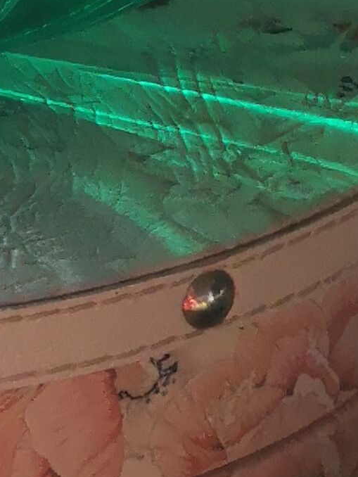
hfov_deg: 9.1
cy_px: -223
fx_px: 2177
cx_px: -242
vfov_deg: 12.0
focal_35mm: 158
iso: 400
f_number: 1.8
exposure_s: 1/900
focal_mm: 3.95
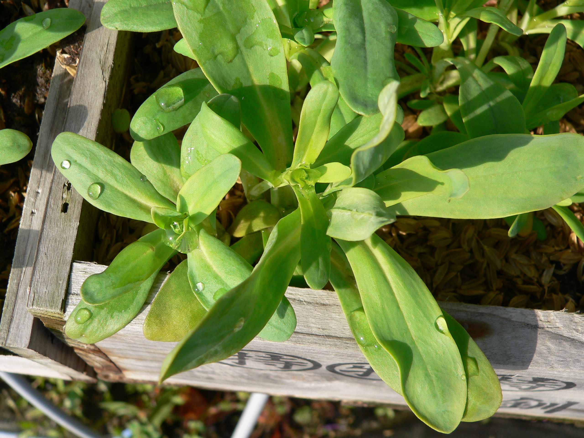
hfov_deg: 45.8
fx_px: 692
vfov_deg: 35.1
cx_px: 292
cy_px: 219
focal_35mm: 41
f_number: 4
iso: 80
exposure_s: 1/400
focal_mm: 6.9
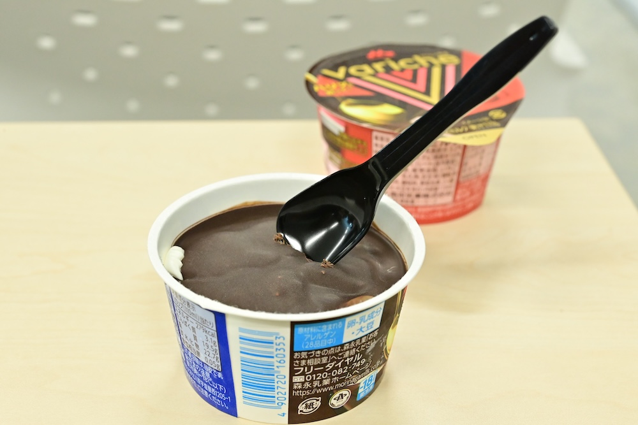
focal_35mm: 60
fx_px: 1063
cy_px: 212
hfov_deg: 33.4
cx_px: 319
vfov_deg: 22.6
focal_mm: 60
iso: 8000
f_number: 9
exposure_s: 1/125
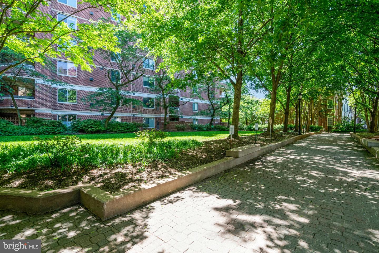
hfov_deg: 96.7
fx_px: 168
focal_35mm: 16
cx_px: 190
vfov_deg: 73.7
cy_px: 126
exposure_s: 1/250
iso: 1250
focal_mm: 16
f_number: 8
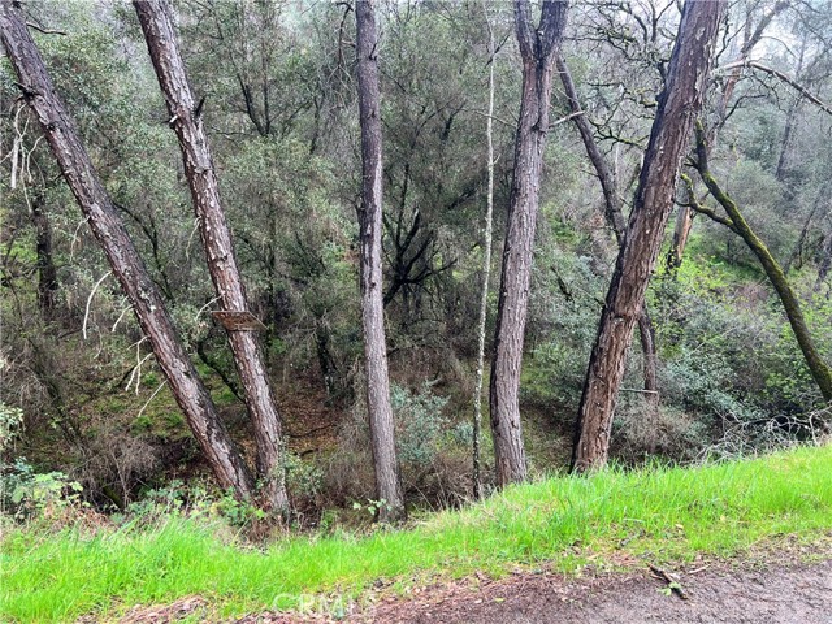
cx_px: 416
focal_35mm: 26
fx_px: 625
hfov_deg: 67.3
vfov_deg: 53.1
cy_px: 312
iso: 32
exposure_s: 1/127
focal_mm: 5.7
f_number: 1.5
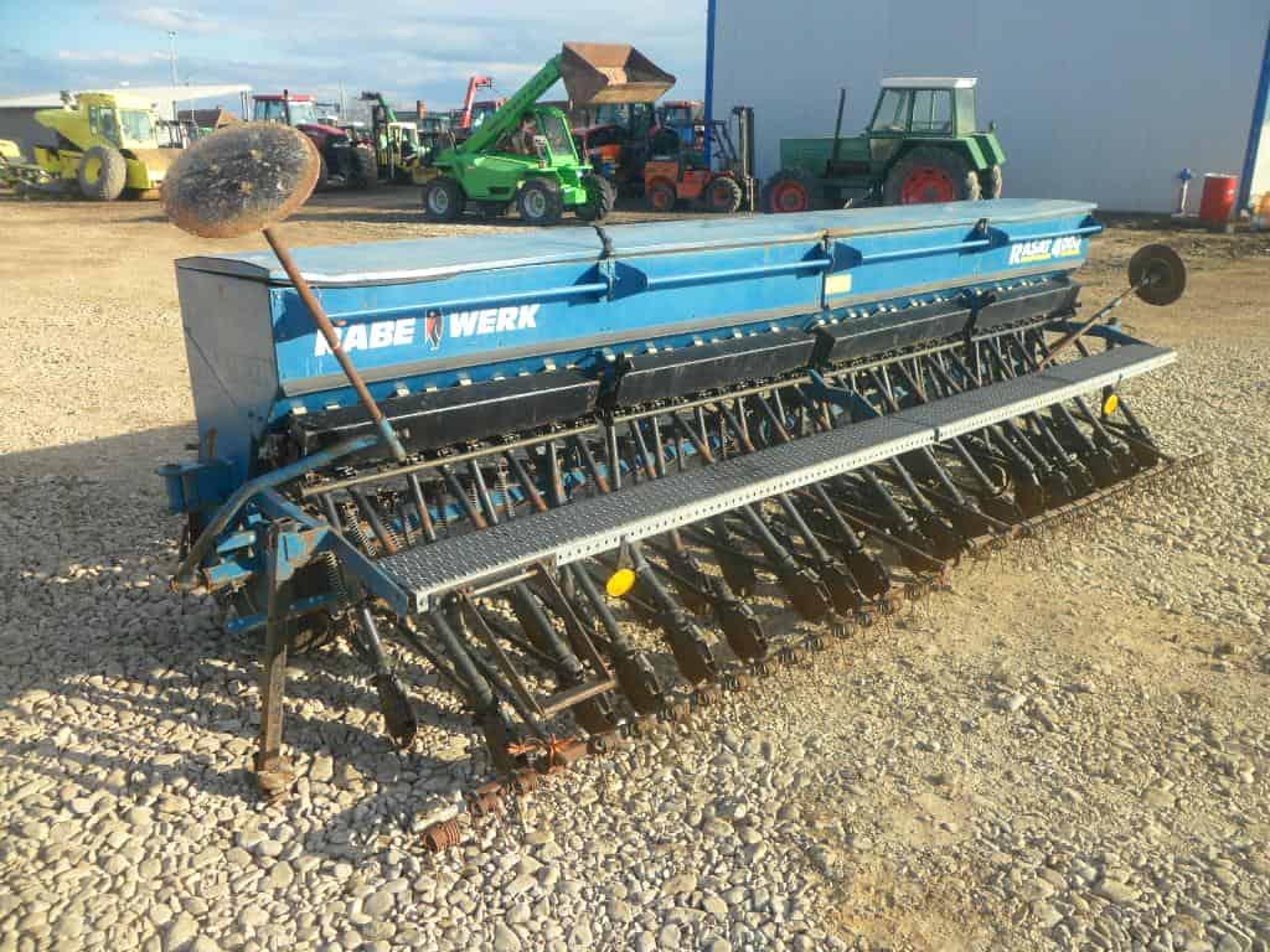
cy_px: 476
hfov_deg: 65.3
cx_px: 635
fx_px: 991
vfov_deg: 51.4
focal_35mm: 27
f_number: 3.5
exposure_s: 1/500
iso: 80
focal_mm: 4.9
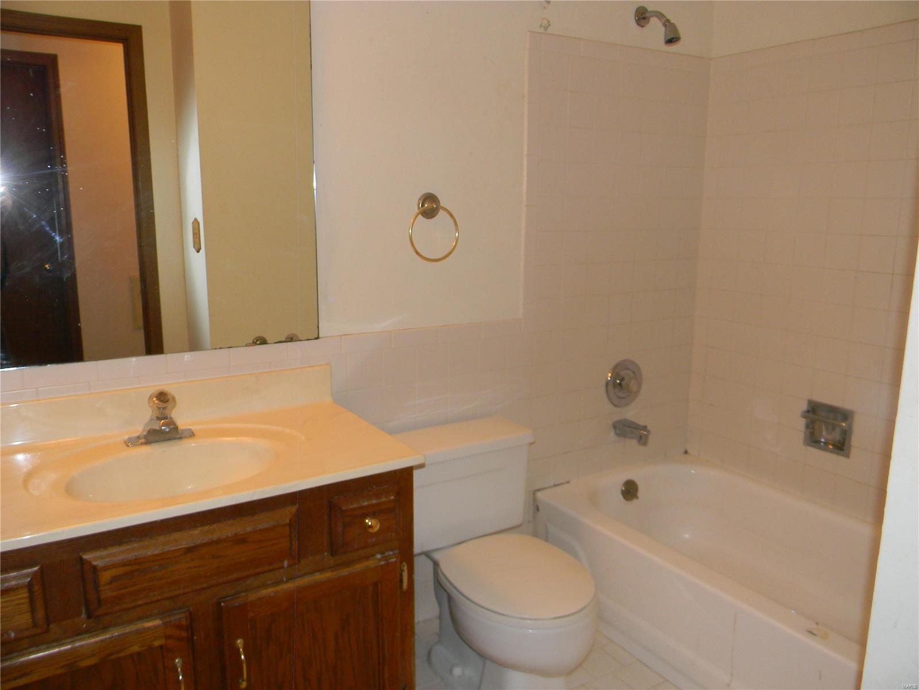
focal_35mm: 28
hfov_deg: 63.4
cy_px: 345
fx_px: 743
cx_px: 460
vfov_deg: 49.7
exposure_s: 1/26
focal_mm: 5
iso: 200
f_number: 3.5
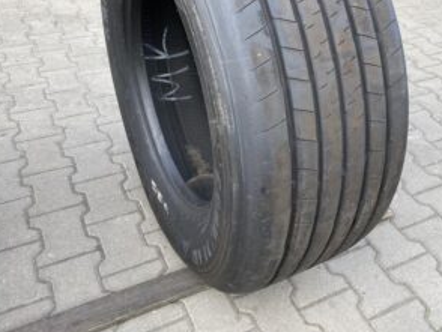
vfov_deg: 37.1
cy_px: 94
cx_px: 268
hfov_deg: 48.6
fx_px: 486
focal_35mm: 38
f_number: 1.8
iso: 32
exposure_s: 1/226
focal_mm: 4.25
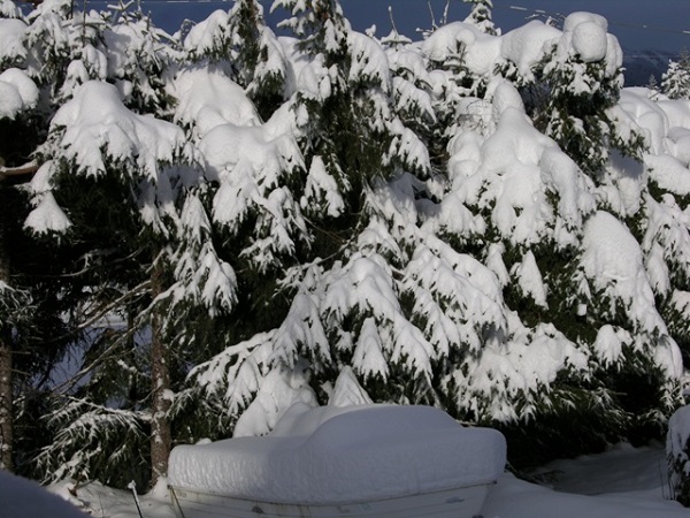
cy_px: 259
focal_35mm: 74
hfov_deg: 26.3
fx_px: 1475
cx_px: 345
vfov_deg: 19.9
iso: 50
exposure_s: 1/476
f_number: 6.7
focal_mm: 18.8
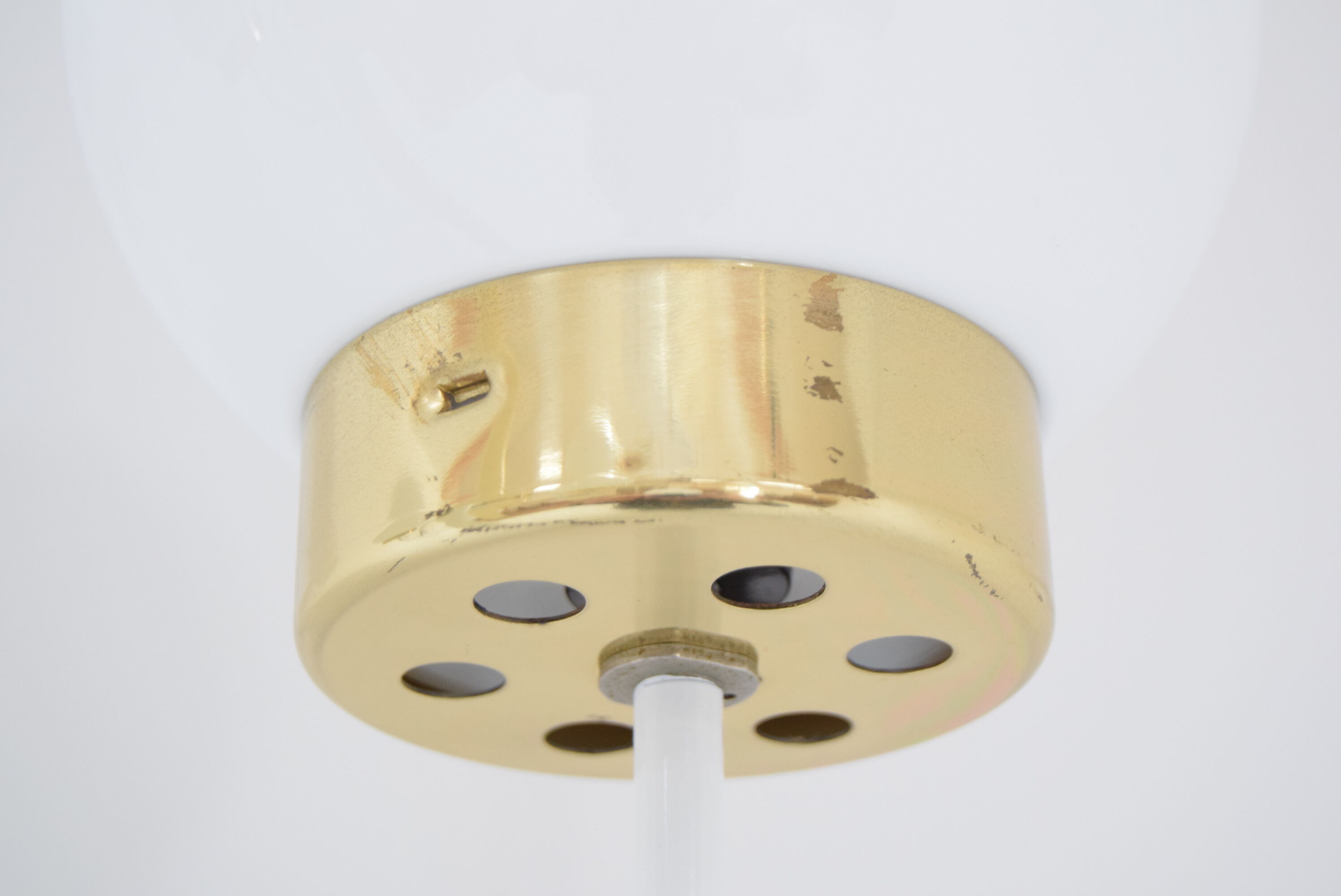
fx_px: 2684
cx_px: 670
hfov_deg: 28.1
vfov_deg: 19.0
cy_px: 448
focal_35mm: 72
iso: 1600
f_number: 5.3
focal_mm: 48
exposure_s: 1/50
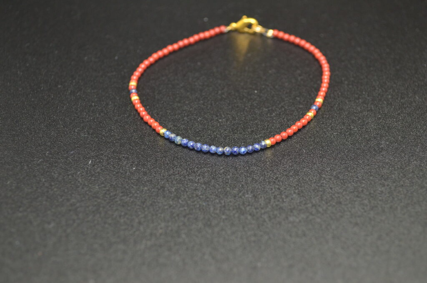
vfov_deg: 23.7
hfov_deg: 35.1
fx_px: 675
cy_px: 142
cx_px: 214
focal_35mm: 57
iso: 800
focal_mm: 38
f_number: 5
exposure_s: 1/60
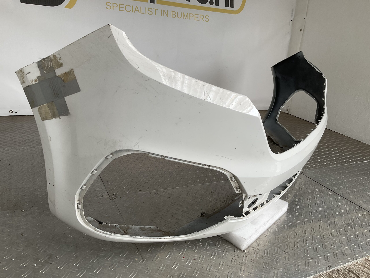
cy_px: 139
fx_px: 310
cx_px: 185
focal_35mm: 29
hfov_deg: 61.7
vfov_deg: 48.2
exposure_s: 1/120
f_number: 1.8
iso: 25
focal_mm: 3
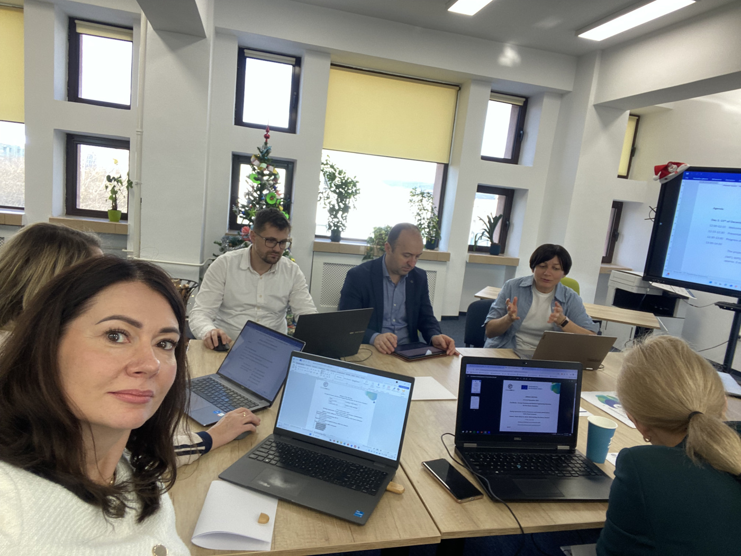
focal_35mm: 23
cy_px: 278
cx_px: 370
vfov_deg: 58.9
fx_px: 492
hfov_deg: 73.9
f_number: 2.2
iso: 80
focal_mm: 2.71
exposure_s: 1/50
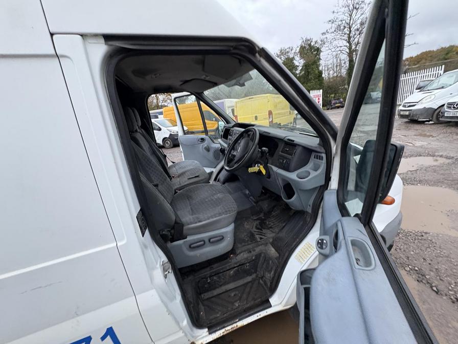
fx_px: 185
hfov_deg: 102.1
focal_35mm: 14
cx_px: 229
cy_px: 172
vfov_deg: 85.7
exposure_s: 1/60
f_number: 2.2
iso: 400
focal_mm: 2.22
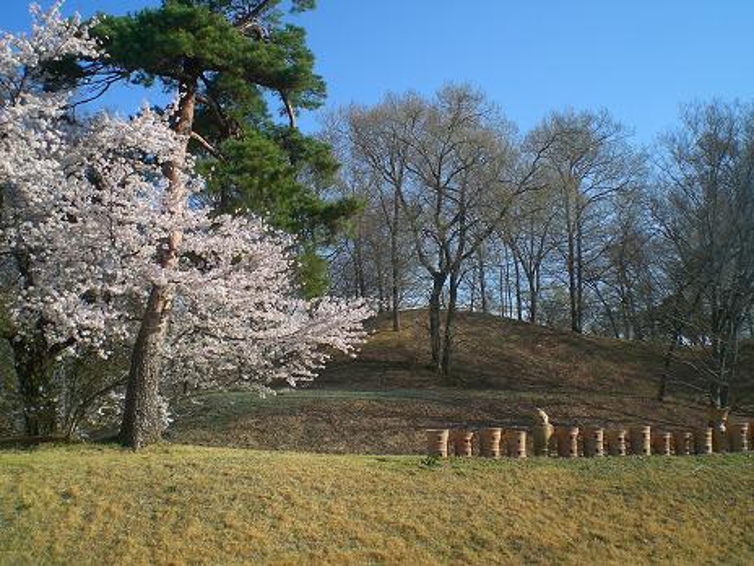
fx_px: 828
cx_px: 377
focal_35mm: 38
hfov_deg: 49.0
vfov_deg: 37.7
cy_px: 283
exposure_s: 1/320
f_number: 4.4
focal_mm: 6.3
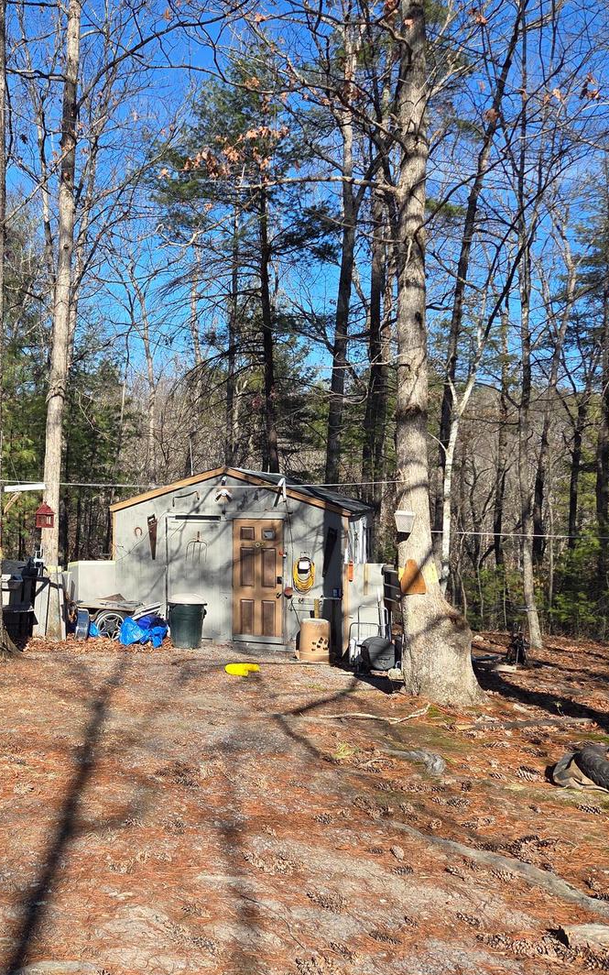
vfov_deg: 58.1
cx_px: 110
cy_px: 494
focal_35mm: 33
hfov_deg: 36.8
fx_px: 876
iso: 80
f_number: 1.8
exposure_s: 1/3117
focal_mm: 5.4
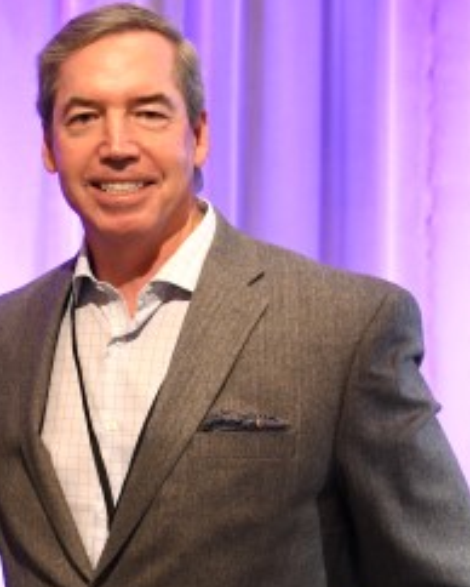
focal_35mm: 159
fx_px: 2761
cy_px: 226
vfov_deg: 12.1
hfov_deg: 9.4
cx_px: -269
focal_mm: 38
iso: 1600
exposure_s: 1/60
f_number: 4
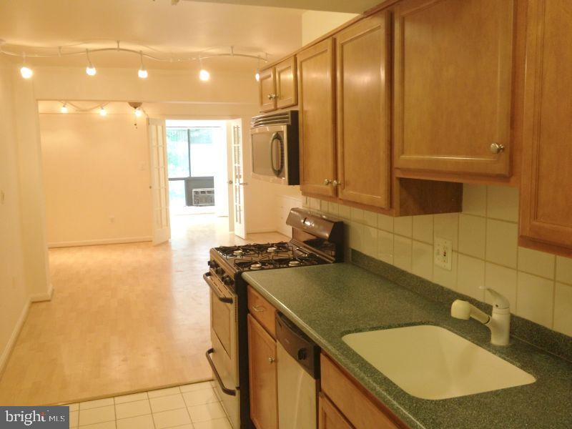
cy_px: 214
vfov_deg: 40.7
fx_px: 578
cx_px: 286
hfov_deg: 52.6
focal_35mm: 35
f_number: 2.4
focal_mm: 4.28
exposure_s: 1/20
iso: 80
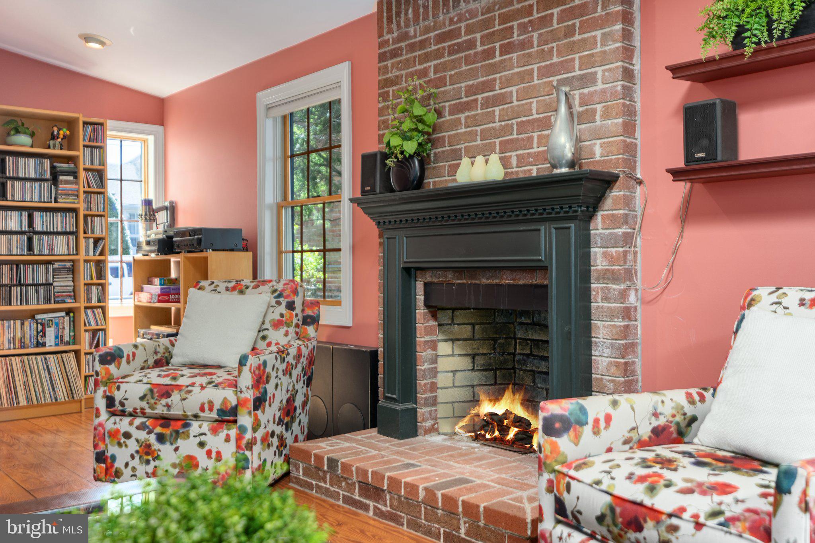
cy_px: 272
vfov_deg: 37.8
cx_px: 408
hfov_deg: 54.4
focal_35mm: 35
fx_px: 792
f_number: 2.8
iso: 320
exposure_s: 1/80
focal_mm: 35
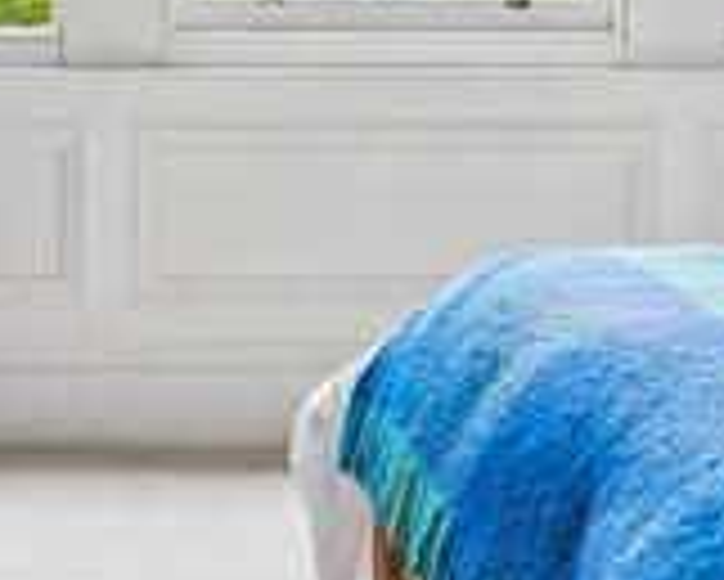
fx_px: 3066
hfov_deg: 13.3
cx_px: -4
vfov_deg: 10.6
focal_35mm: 143
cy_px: -169
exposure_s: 1/100
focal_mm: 24
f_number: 8
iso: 500
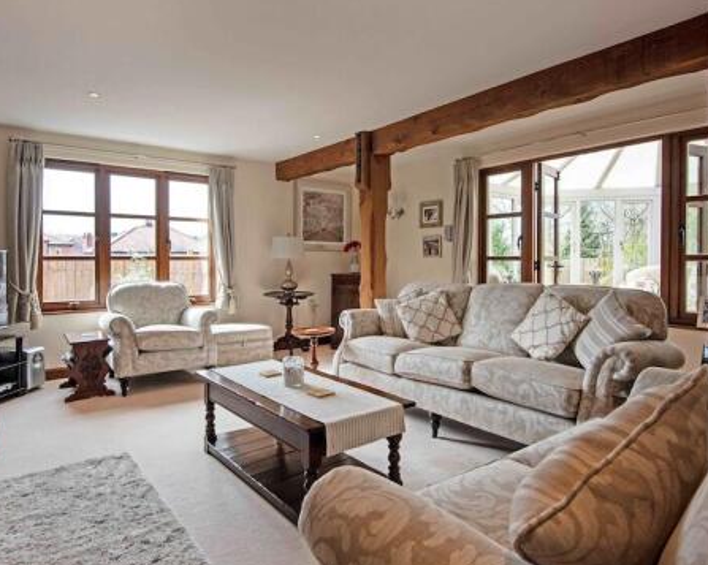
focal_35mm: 22
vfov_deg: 63.0
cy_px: 262
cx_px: 347
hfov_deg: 75.1
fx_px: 461
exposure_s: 1/100
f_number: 8
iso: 250
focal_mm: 16
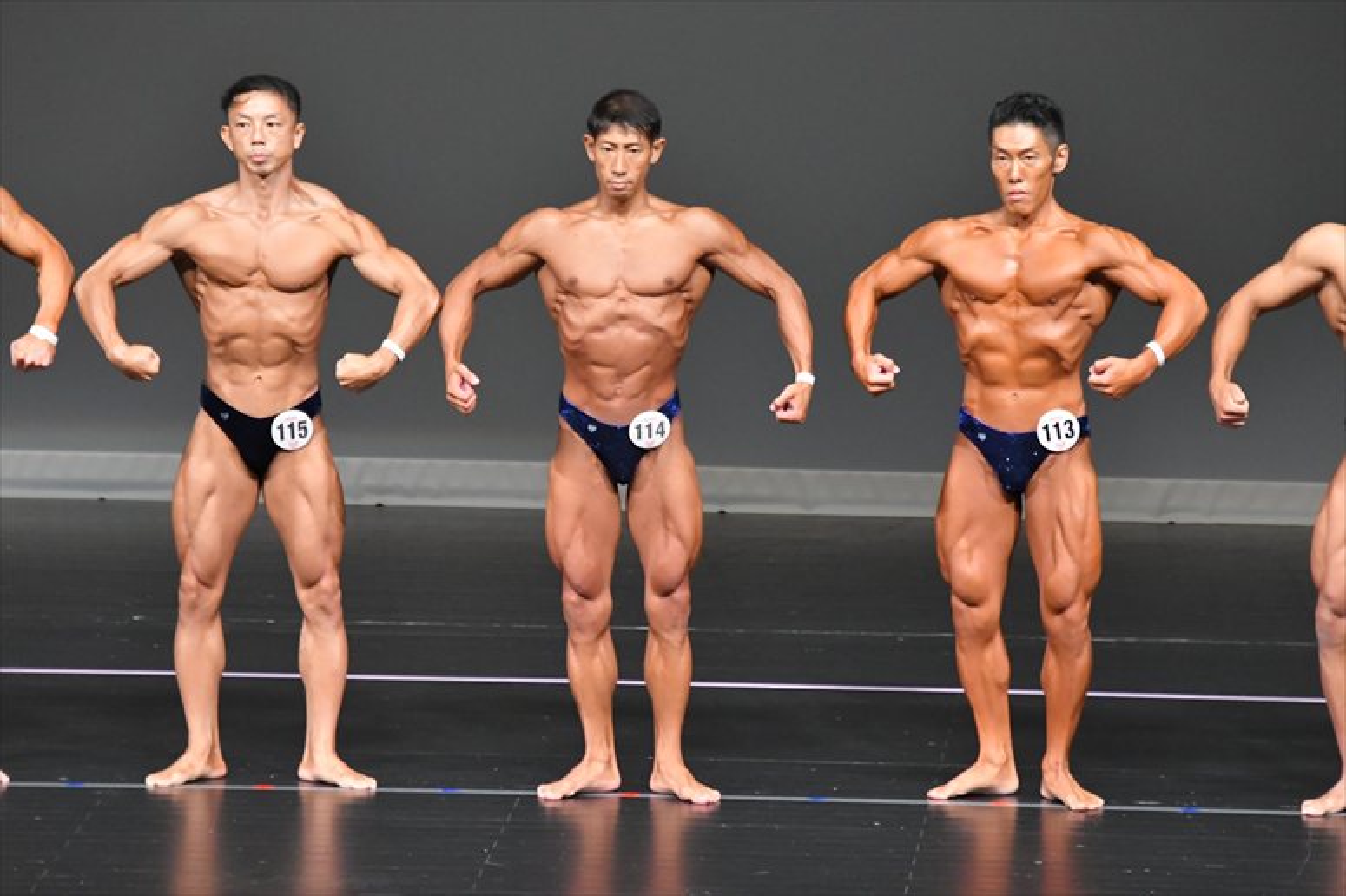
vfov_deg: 4.4
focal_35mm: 315
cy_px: 448
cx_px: 673
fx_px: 11772
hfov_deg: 6.5
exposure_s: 1/400
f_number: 5.6
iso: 5000
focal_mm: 210
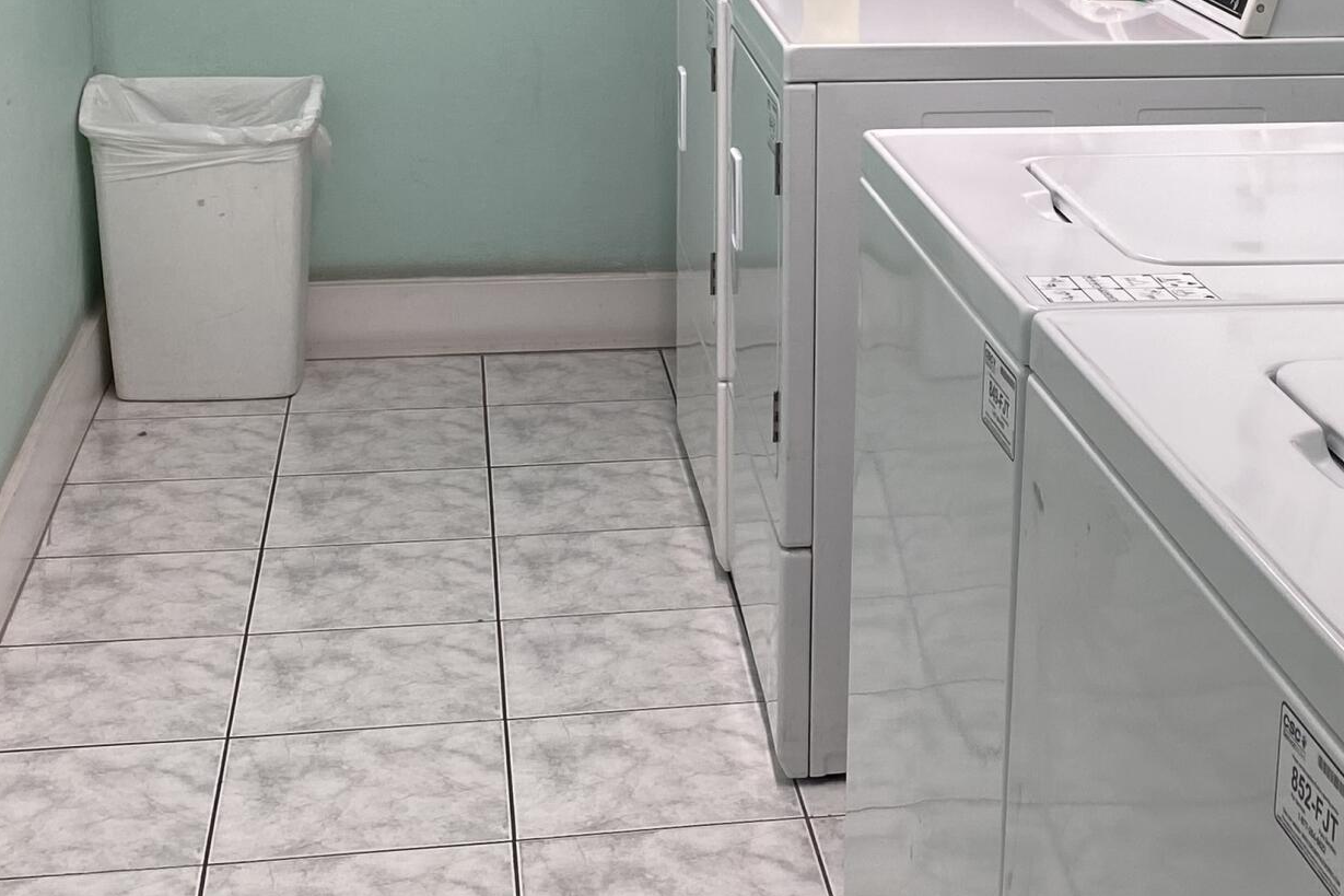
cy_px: 196
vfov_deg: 20.4
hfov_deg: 30.0
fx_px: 2463
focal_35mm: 66
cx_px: 1025
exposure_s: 1/120
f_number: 1.8
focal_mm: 4.25
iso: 50
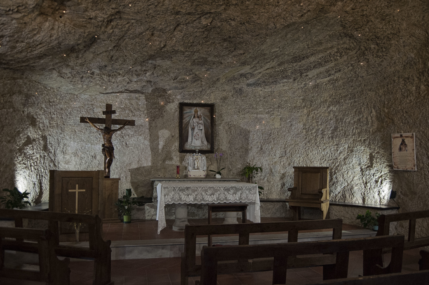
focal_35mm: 27
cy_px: 142
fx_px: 321
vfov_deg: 47.8
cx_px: 214
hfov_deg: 67.4
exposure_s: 1/40
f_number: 3.5
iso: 1600
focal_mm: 18
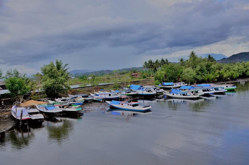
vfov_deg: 36.7
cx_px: 124
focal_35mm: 36
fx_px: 248
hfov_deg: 53.2
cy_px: 82
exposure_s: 1/350
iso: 100
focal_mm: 24
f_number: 5.6
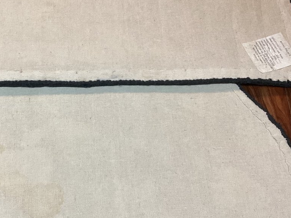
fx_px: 513
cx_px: 78
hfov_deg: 31.2
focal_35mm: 61
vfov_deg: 24.0
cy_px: 109
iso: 160
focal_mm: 3.3
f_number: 2.4
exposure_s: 1/60
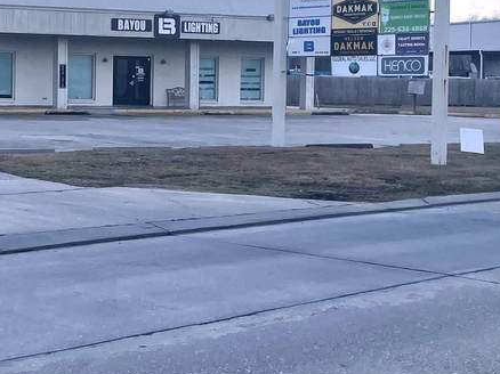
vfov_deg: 19.2
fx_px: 1097
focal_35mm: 76
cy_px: 97
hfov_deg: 24.7
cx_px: 18
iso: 32
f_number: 1.6
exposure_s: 1/2618
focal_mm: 4.2
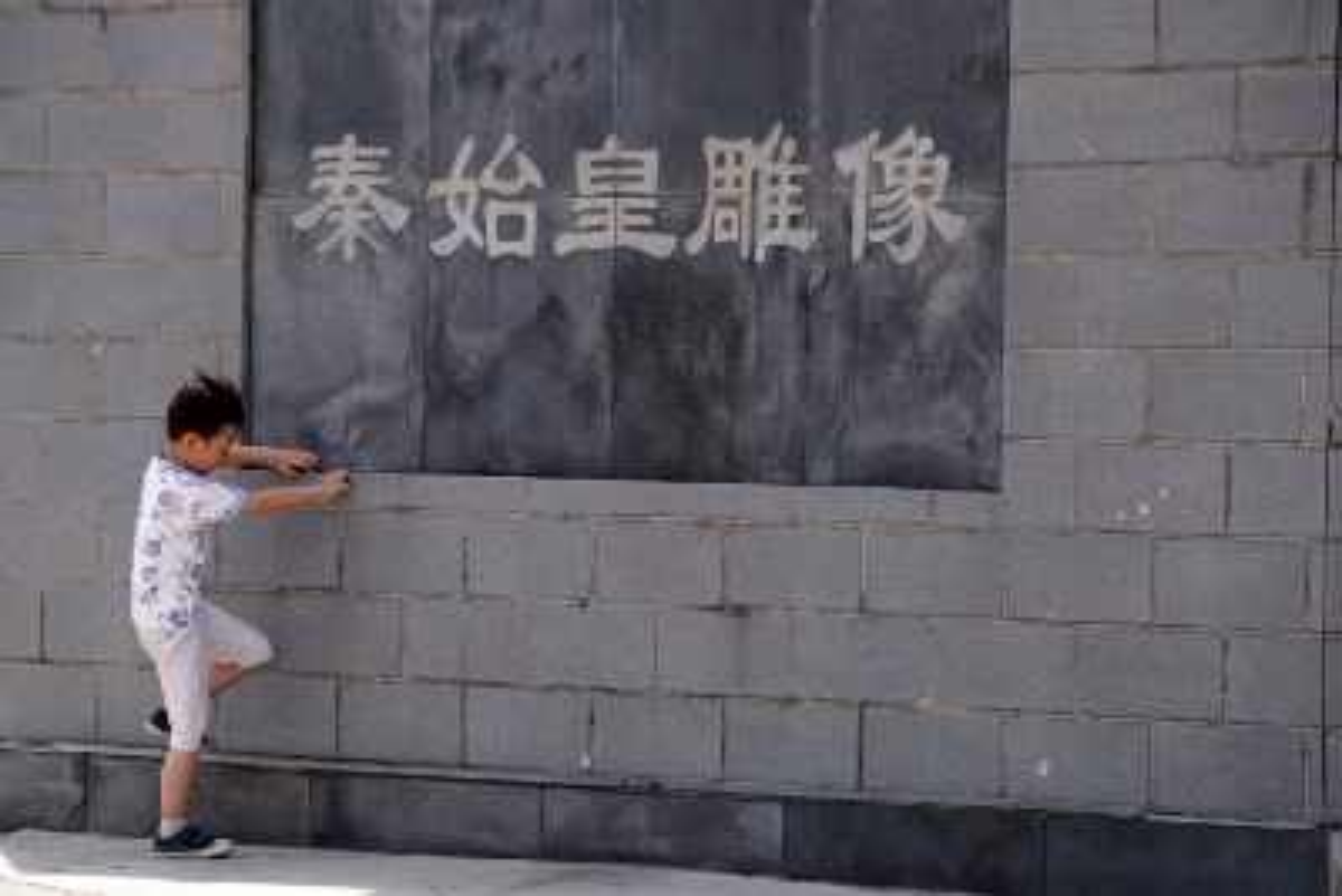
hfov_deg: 11.4
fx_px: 6712
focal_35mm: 180
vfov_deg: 7.6
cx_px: 671
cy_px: 448
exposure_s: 1/2000
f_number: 5.6
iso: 800
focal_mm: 120
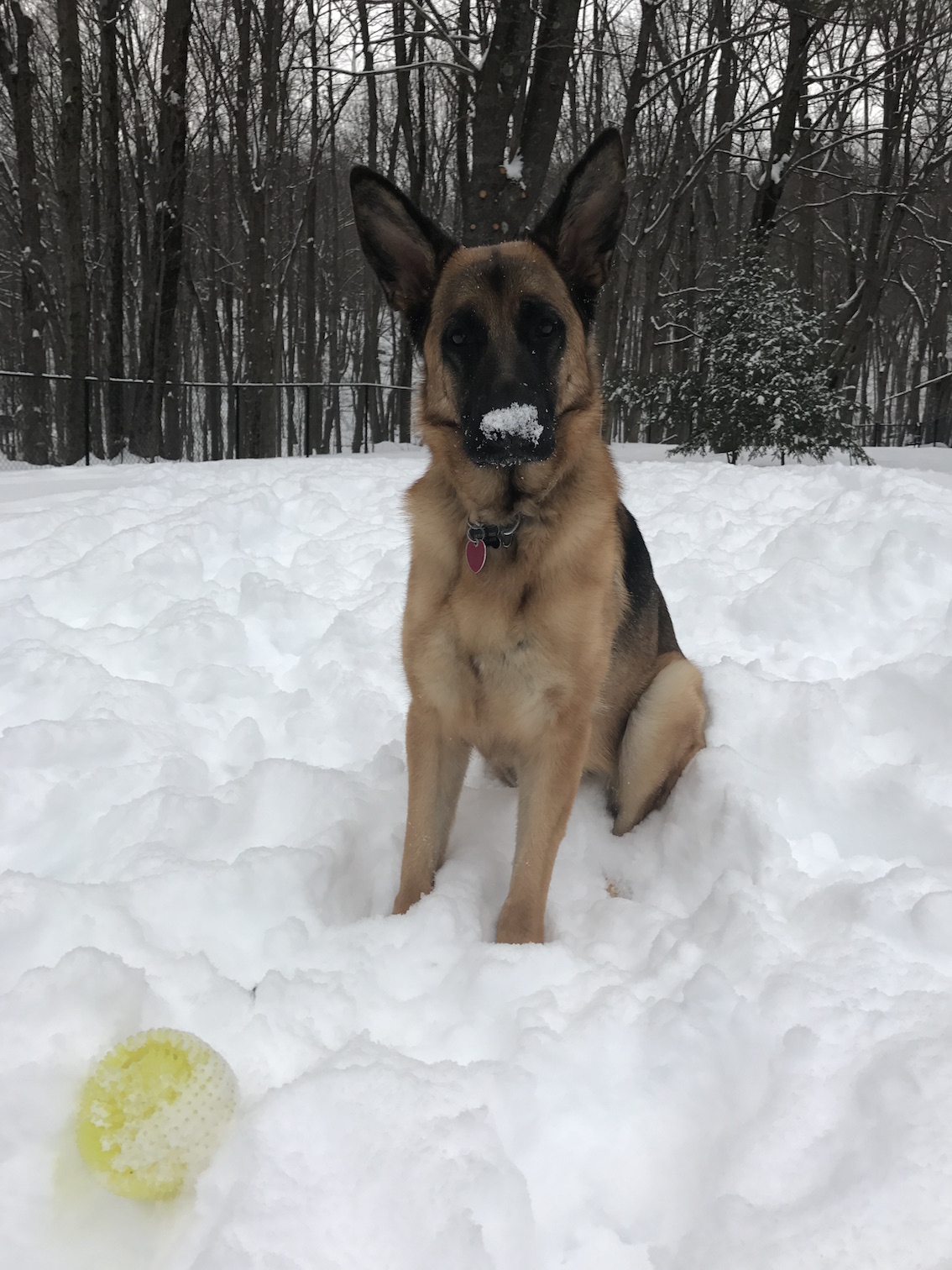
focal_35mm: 28
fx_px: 1027
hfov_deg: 49.7
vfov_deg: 63.4
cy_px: 635
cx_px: 476
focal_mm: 3.99
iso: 20
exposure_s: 1/131
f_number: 1.8
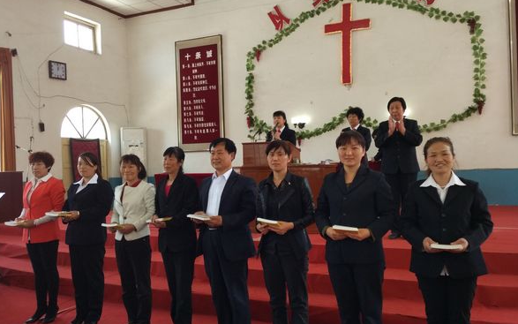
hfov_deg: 70.4
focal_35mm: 26
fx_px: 367
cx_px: 256
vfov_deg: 47.6
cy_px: 160
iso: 292
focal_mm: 4.12
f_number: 2
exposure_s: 1/50
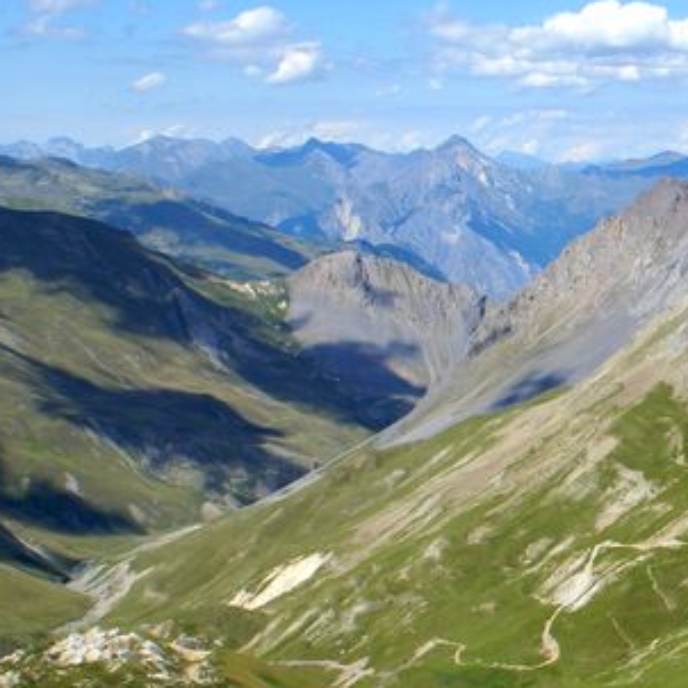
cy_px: 408
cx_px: 754
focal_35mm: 79
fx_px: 1776
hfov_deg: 20.9
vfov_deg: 21.9
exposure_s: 1/250
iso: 100
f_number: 10
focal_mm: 24
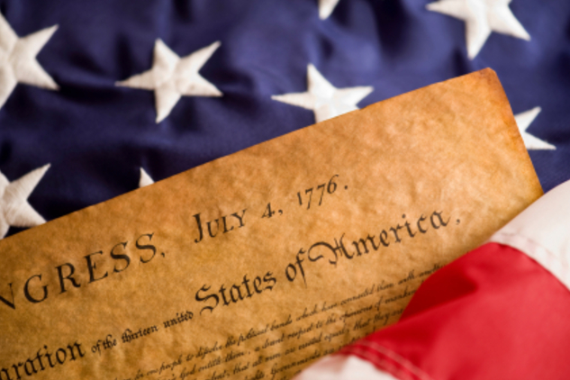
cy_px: 190
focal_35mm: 106
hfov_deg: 19.3
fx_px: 1678
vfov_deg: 12.9
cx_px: 285
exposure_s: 1/3
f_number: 4
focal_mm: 105
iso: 100
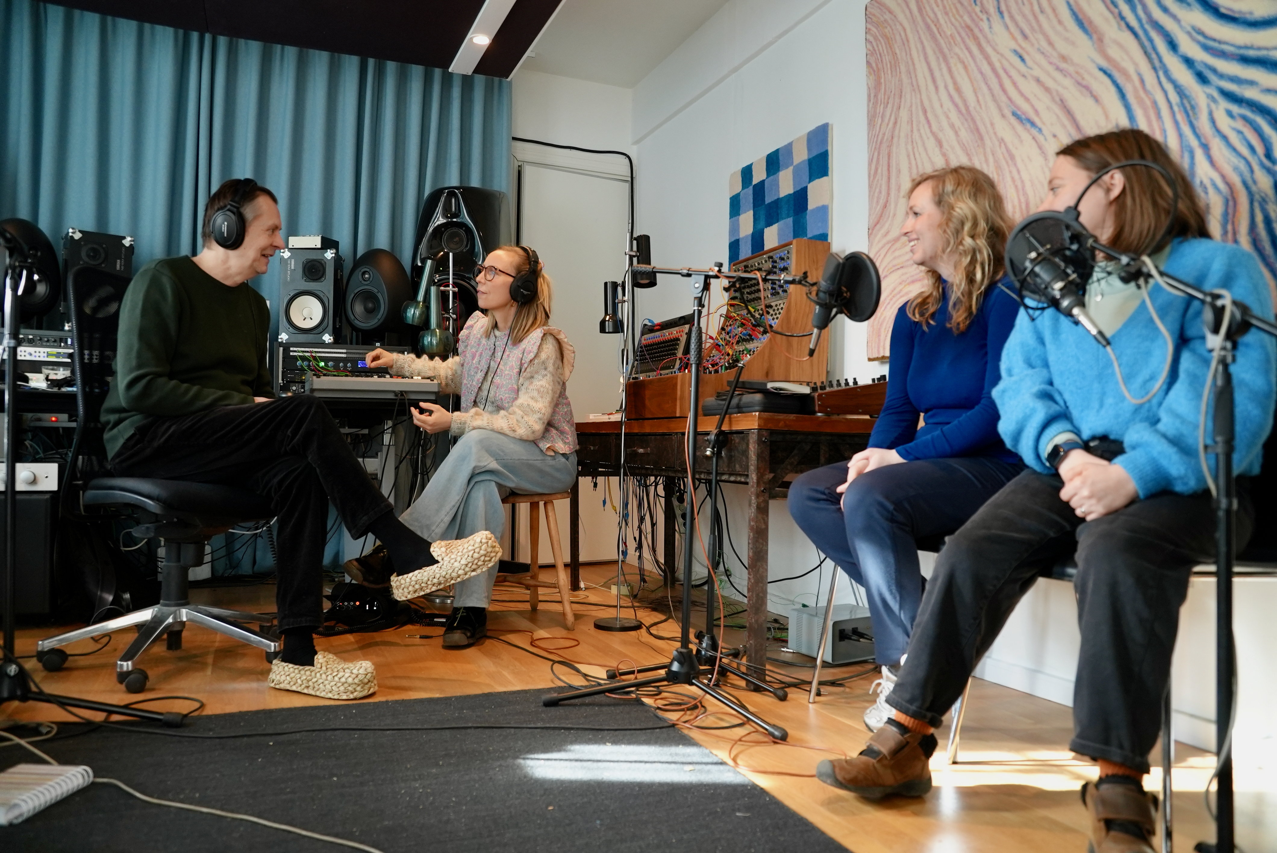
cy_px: 426
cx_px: 638
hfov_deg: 73.7
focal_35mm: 24
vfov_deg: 53.2
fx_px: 852
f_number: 4
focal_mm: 24
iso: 2000
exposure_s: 1/160
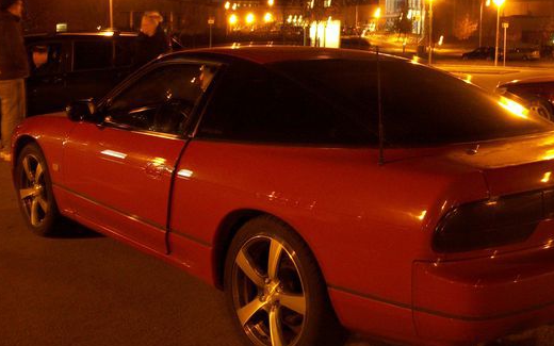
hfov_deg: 42.4
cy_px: 148
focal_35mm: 47
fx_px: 710
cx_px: 335
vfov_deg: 27.4
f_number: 2.7
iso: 80
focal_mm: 6
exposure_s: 2
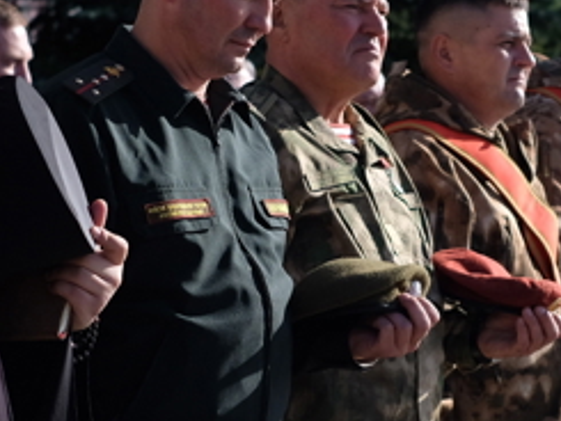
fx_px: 2529
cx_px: 396
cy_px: 364
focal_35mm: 156
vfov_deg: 9.5
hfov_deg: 12.6
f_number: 2.8
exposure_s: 1/4000
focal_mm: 35
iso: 320
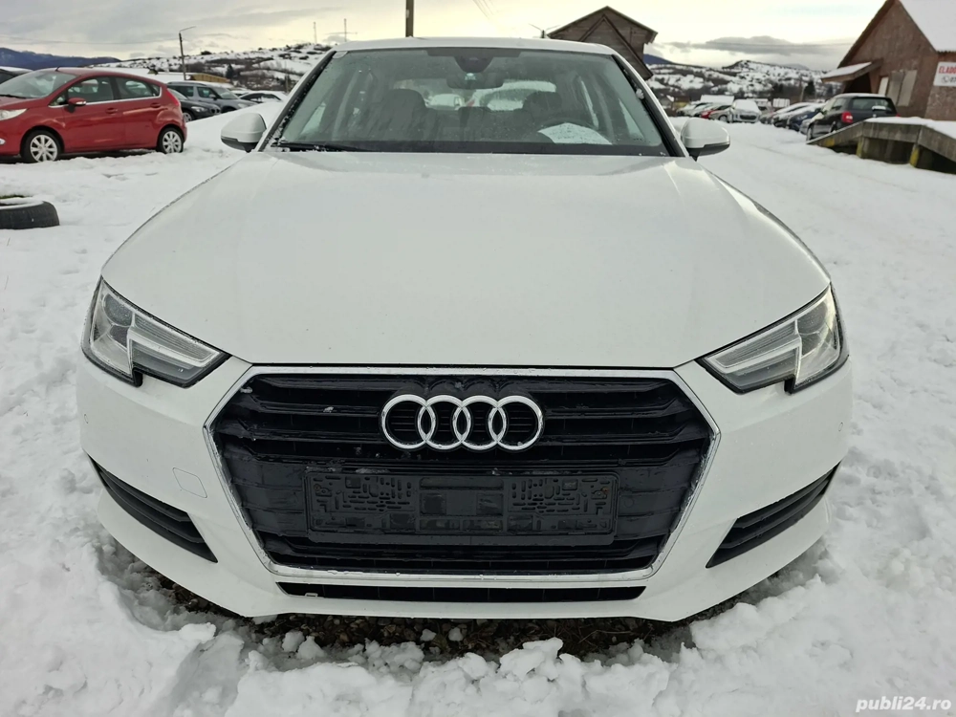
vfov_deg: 58.9
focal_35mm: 23
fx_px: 635
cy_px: 358
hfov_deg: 73.9
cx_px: 478
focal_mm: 5.54
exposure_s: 1/1027
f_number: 1.8
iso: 50
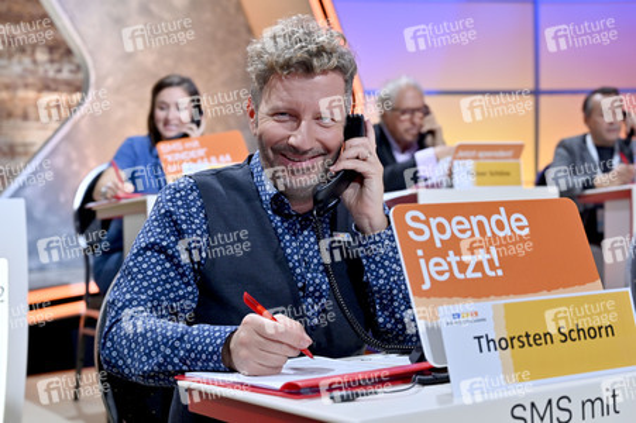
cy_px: 212
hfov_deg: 38.9
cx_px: 318
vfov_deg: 26.4
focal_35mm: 51
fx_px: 900
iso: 1250
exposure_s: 1/200
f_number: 4
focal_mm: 51
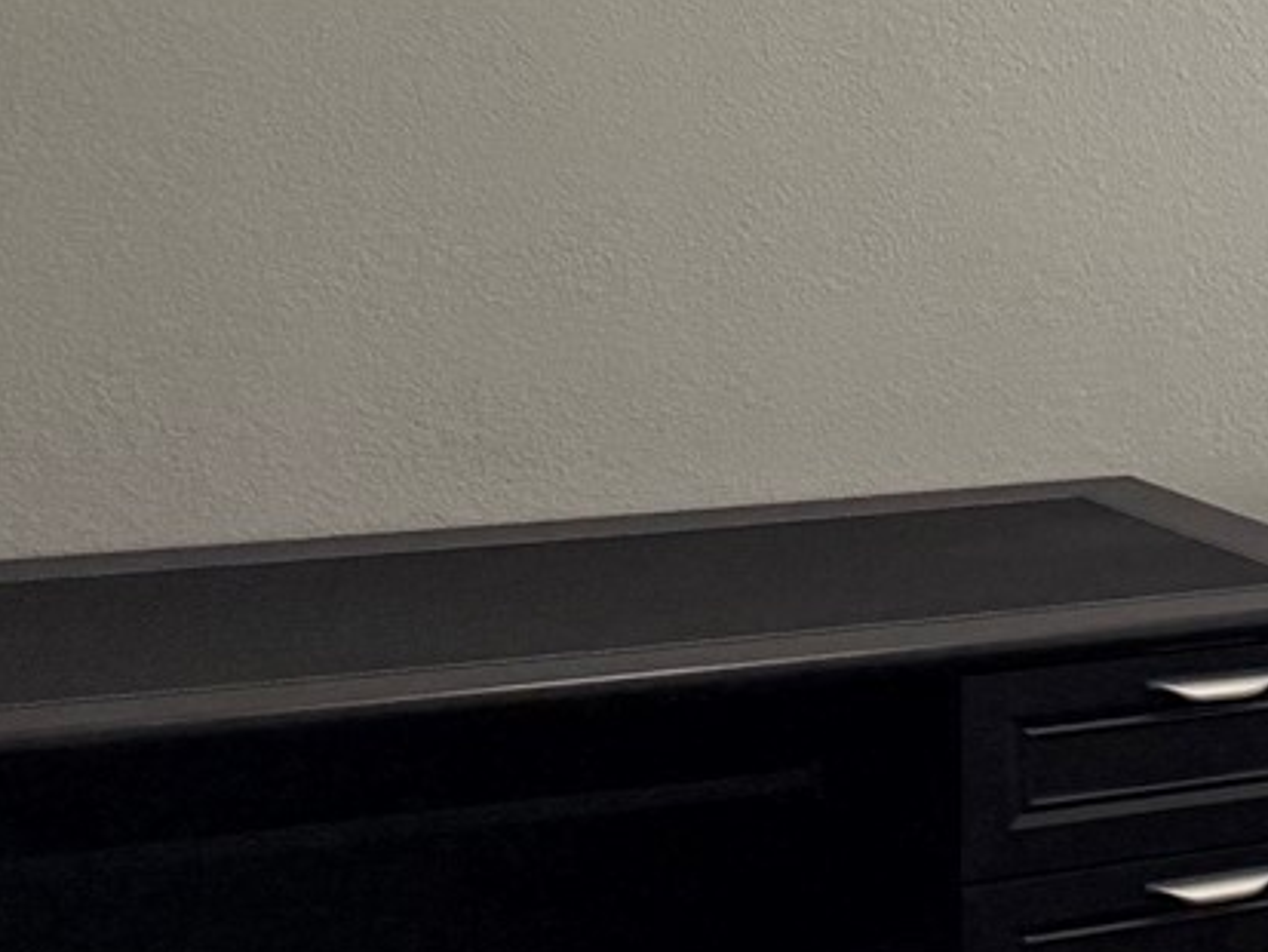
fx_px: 4360
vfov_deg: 12.5
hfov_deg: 13.0
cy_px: 405
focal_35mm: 119
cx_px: 2963
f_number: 1.78
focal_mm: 6.76
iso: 250
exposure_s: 1/60
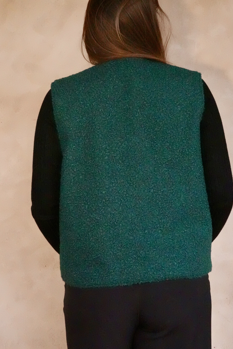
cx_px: 128
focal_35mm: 58
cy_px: 148
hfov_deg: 23.4
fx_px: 563
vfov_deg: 34.4
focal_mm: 18.24
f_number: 10
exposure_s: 1/100
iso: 6400
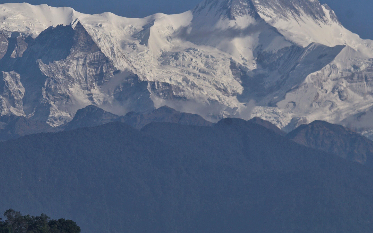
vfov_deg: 4.3
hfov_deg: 7.0
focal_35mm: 302
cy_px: 55
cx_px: 161
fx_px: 3070
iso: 100
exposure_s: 1/400
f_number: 9
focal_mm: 130
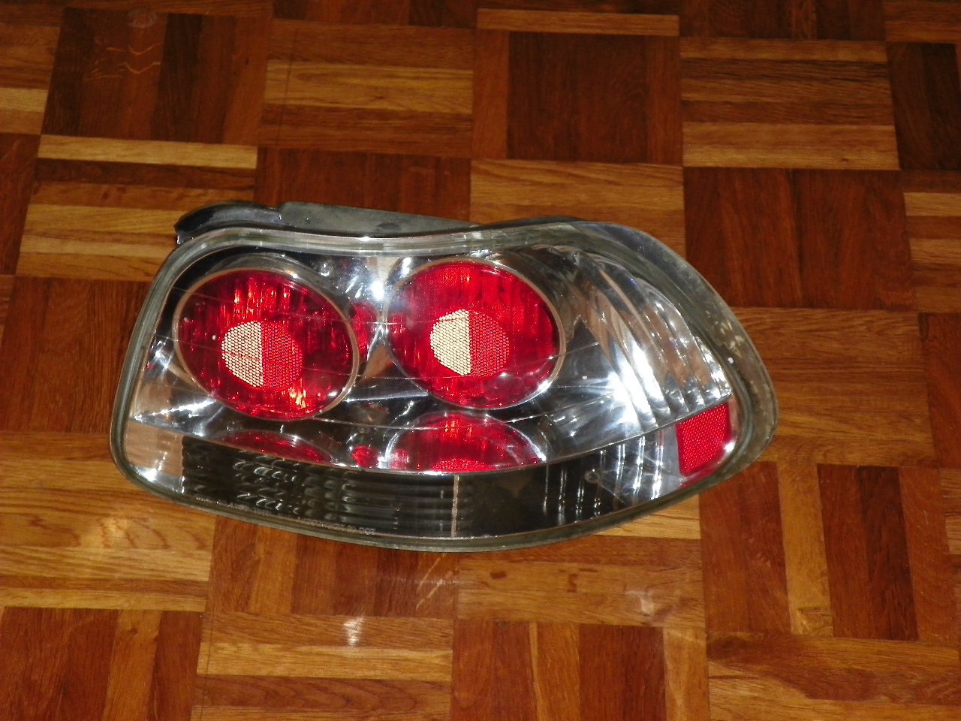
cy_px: 360
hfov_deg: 16.8
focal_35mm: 117
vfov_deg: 12.7
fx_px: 3248
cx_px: 480
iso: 200
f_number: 4
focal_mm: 20.8
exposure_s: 1/50
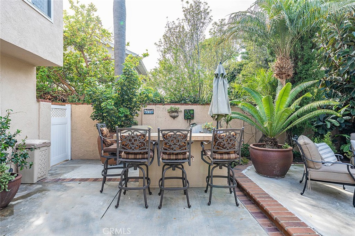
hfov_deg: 86.9
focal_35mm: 19
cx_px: 178
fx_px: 187
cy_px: 118
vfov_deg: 64.5
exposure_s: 1/400
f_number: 4.5
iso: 320
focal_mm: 19
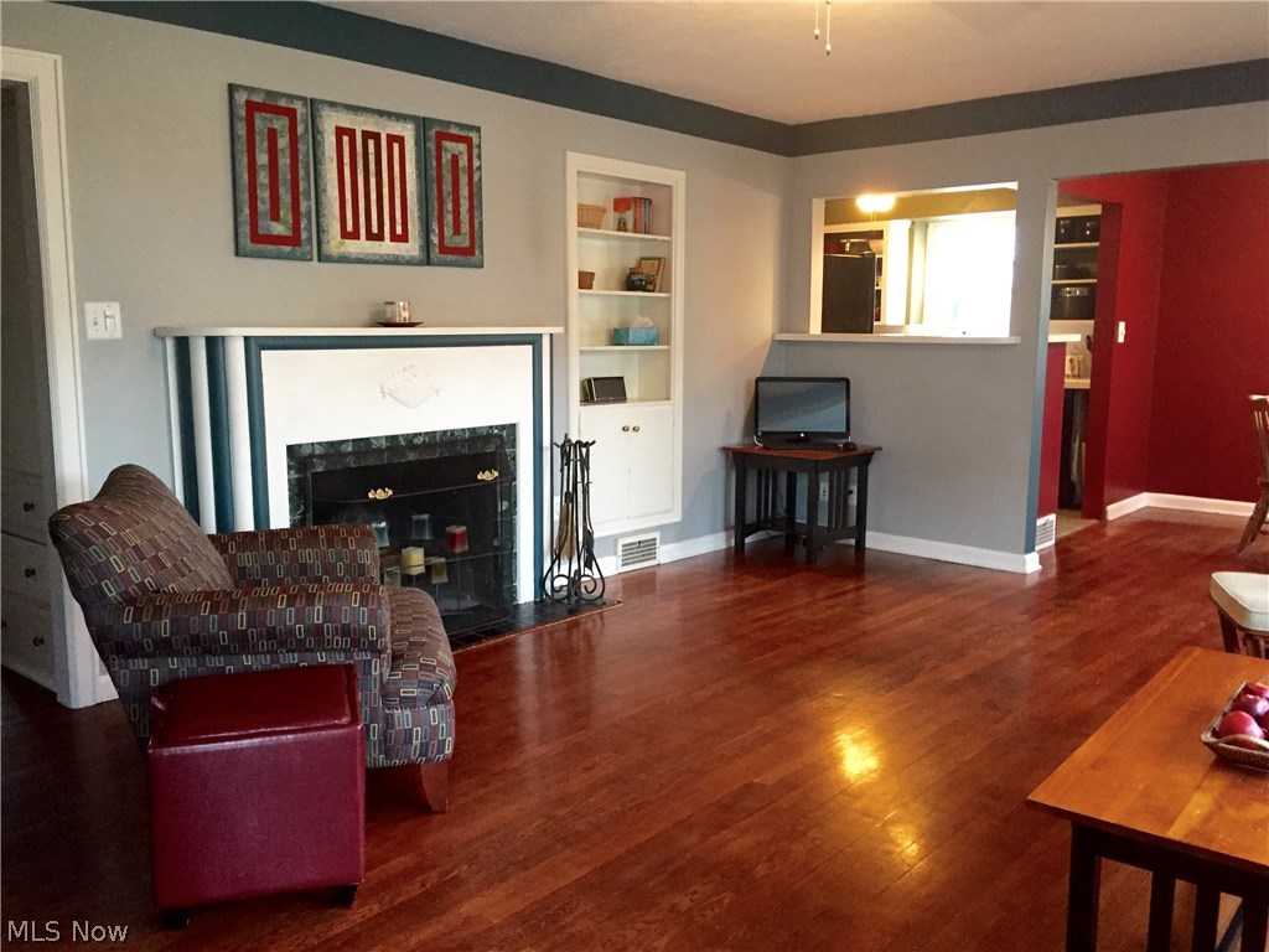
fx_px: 1063
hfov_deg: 61.7
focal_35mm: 29
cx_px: 634
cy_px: 476
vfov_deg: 48.2
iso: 250
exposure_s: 1/24
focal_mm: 4.15
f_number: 2.2
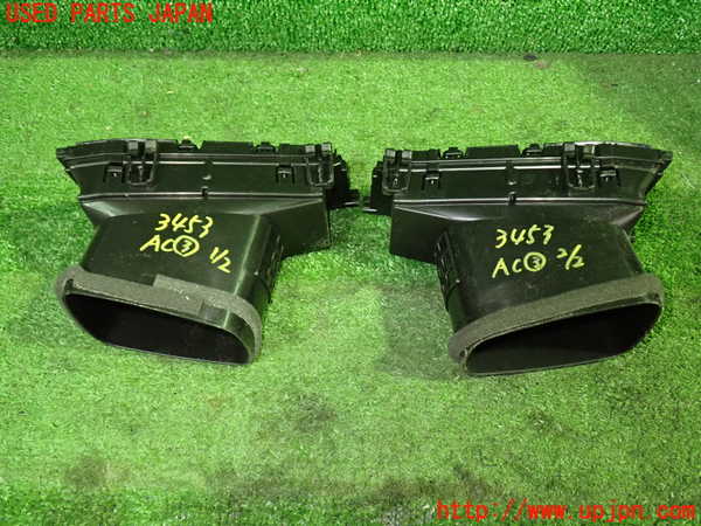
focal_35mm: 30
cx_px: 350
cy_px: 263
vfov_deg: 46.8
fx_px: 608
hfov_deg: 60.0
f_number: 2.3
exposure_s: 1/30
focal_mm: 5.4
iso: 800
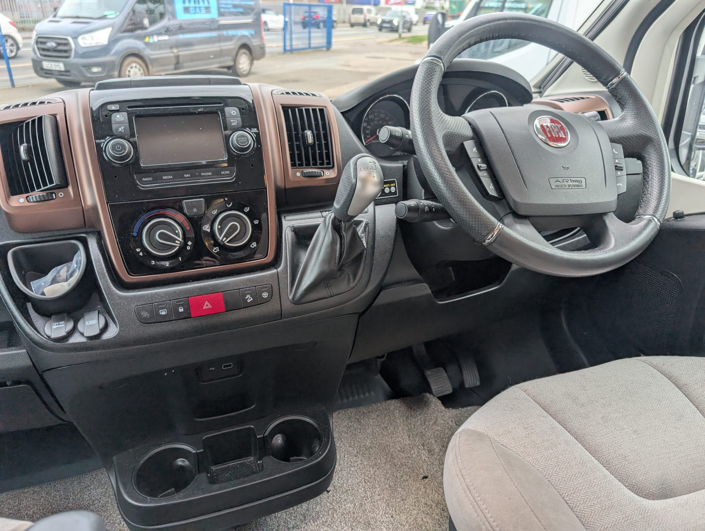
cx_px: 352
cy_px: 266
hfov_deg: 71.5
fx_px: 490
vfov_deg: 56.9
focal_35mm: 24
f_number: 1.68
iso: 132
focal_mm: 6.9
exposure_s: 1/208
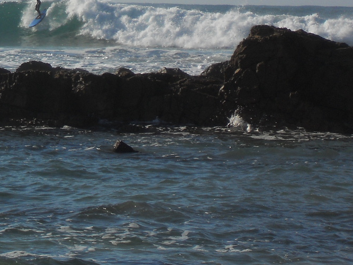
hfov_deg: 7.6
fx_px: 2641
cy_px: 31
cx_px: -31
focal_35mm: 259
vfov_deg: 5.7
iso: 80
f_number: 5.9
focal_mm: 19.6
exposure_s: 1/640
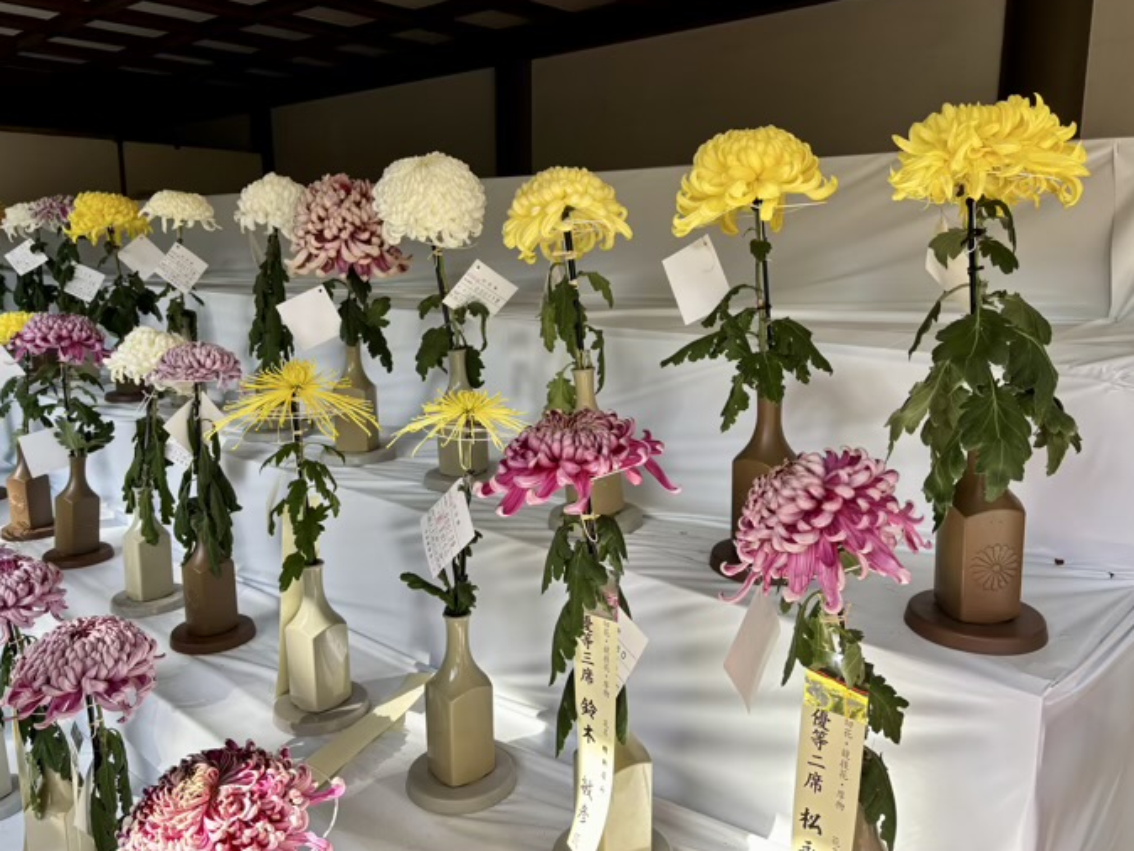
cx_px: 586
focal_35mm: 27
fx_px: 885
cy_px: 420
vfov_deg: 51.4
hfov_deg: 65.3
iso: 50
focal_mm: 5.96
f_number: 1.6
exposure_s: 1/303
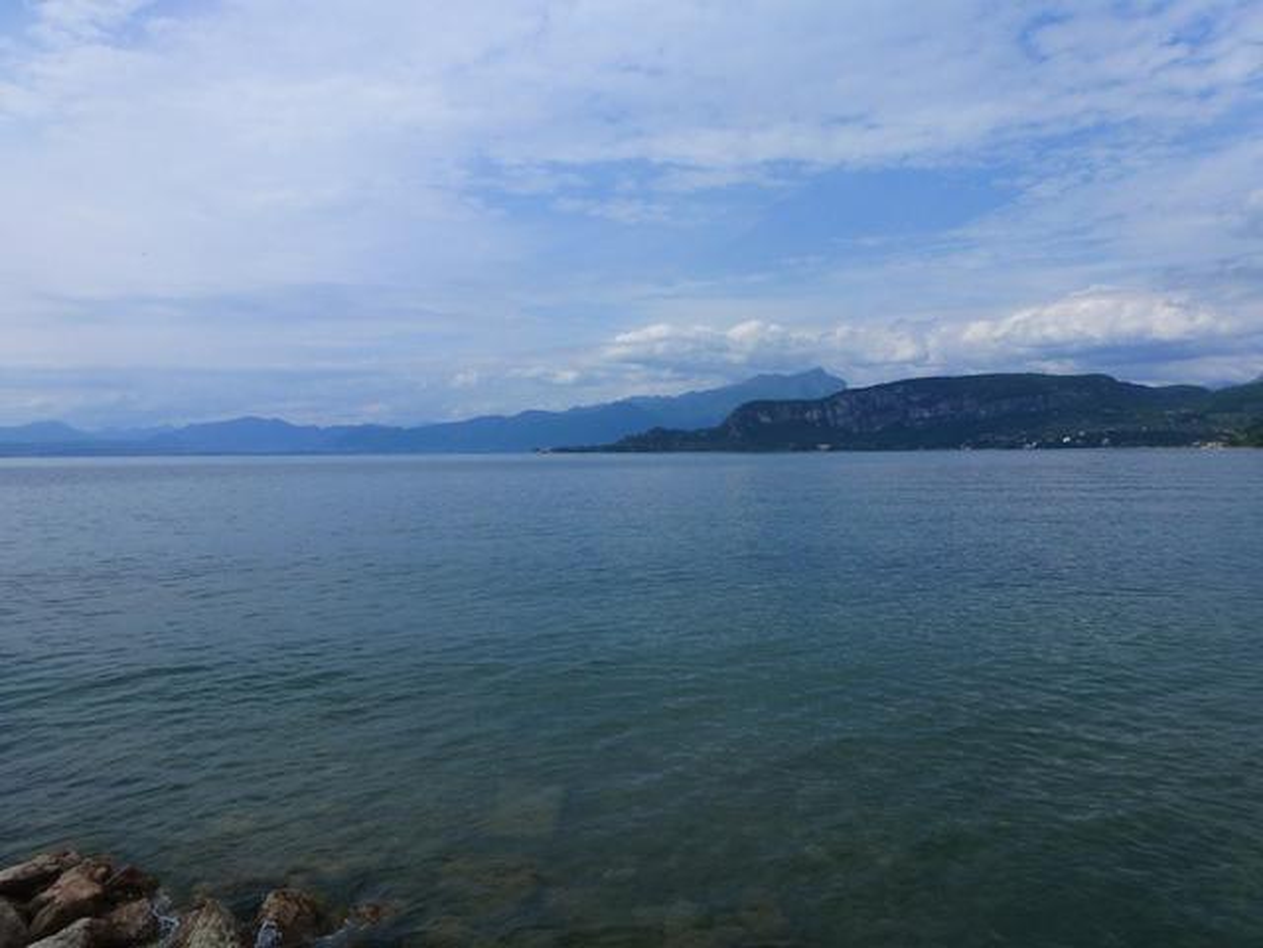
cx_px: 632
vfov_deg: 54.9
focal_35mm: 25
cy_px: 474
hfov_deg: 69.4
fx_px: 912
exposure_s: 1/1600
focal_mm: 4.3
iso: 100
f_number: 4
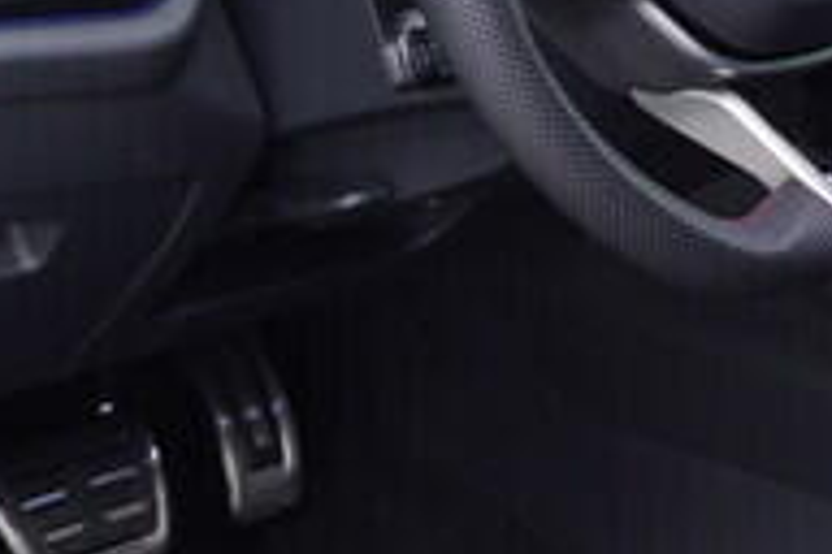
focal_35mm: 192
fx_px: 4437
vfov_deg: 7.1
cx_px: 498
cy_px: 413
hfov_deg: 10.7
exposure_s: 1/40
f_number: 2.8
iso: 160
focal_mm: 24
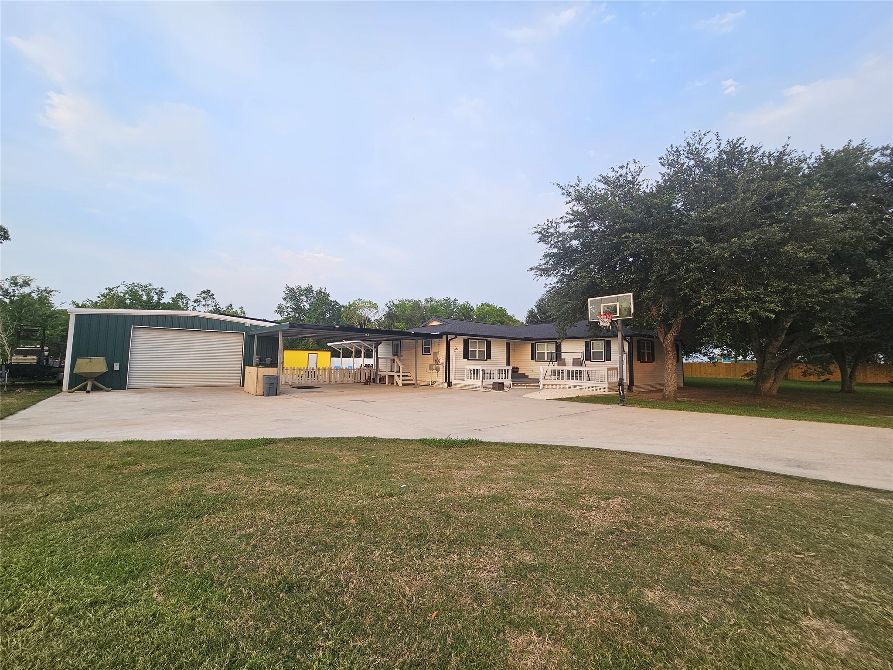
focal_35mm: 13
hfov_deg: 106.2
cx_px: 446
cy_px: 335
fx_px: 335
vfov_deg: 89.9
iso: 50
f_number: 2.2
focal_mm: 2.2
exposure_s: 1/255
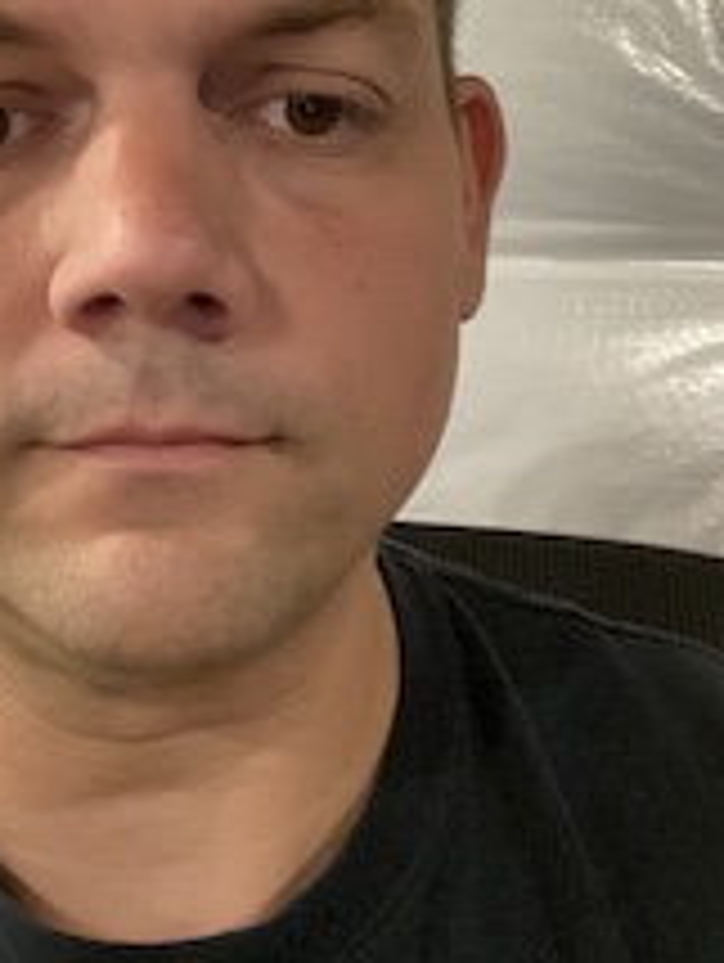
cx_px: 153
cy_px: 144
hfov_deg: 25.7
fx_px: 1559
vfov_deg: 33.0
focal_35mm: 56
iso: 640
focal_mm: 2.71
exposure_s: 1/17
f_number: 2.2
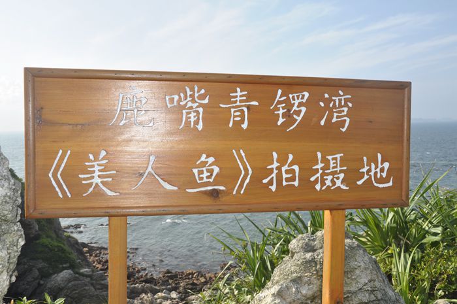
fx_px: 456
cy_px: 152
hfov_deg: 53.2
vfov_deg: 36.8
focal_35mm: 36
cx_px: 228
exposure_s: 1/200
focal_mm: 24
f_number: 11
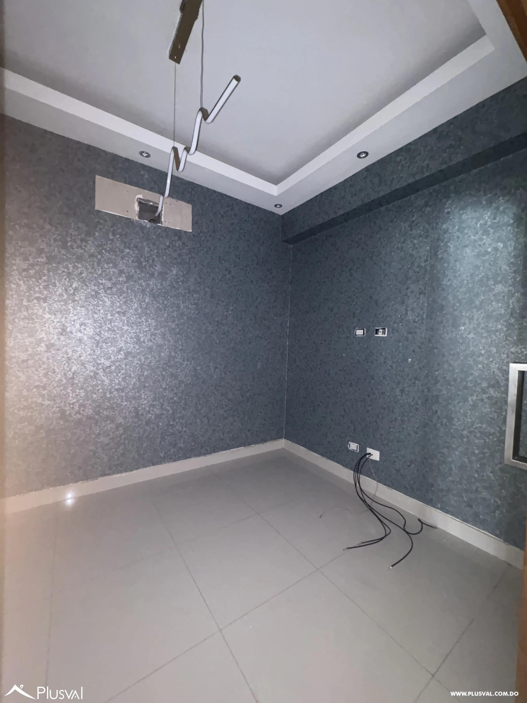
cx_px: 264
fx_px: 284
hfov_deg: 85.7
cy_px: 352
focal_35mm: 14
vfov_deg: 102.1
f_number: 2.2
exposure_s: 1/16
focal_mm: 2.22
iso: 400
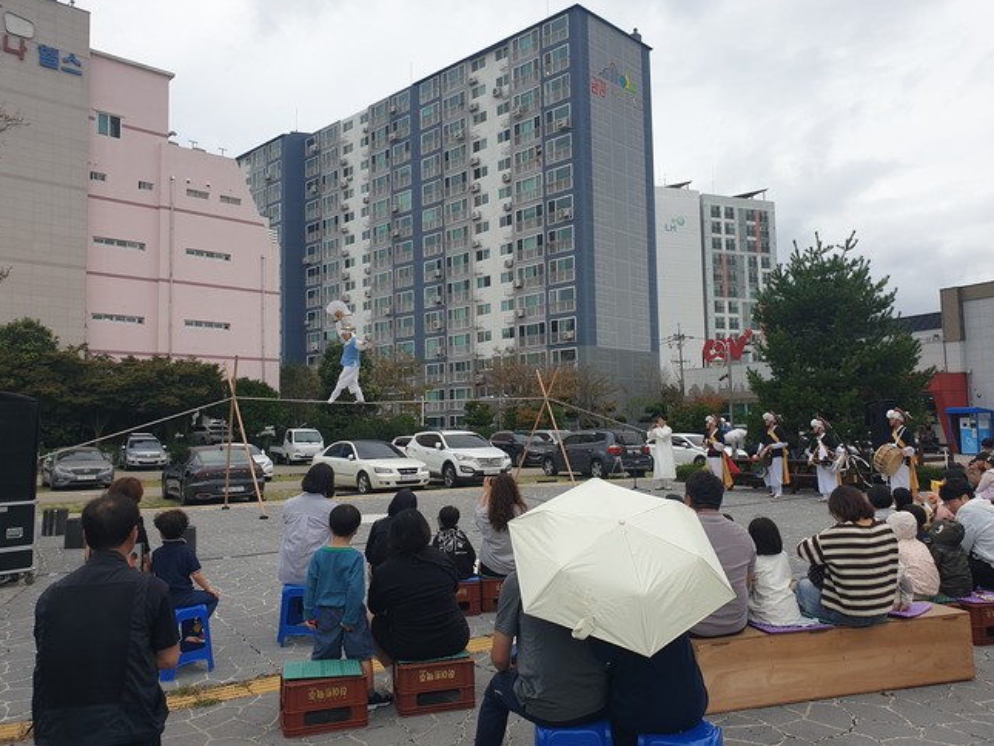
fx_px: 775
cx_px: 507
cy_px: 366
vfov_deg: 51.4
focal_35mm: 27
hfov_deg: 65.3
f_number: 2.4
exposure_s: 1/174
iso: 50
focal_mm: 4.3
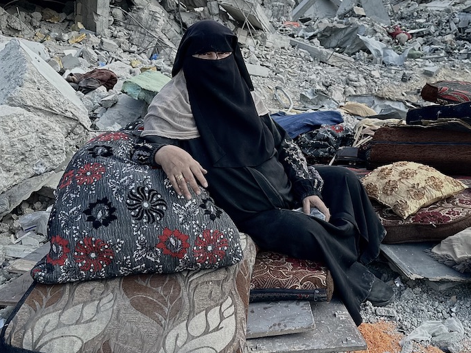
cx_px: 294
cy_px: 135
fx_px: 571
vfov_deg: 34.2
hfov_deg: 44.4
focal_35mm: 42
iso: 80
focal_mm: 6.86
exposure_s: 1/1227
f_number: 1.78
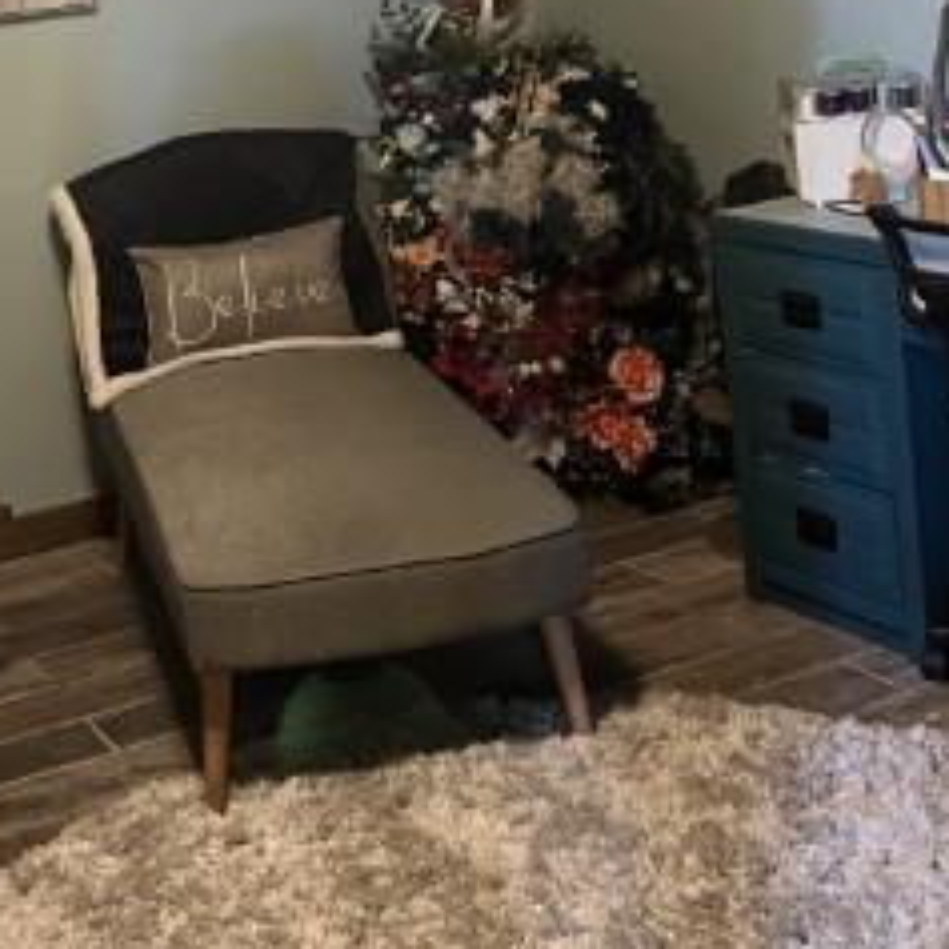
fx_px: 1923
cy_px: 8
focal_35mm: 62
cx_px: 220
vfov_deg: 26.3
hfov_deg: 27.3
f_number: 1.5
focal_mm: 5.7
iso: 640
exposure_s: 1/40
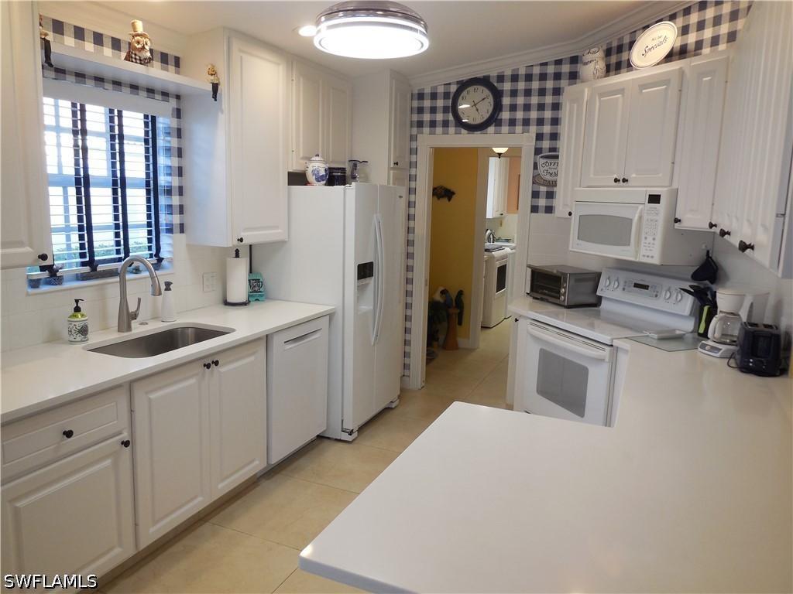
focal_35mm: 25
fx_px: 573
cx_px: 396
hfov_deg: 69.4
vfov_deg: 54.9
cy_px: 297
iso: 125
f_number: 3.1
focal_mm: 4.5
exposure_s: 1/30
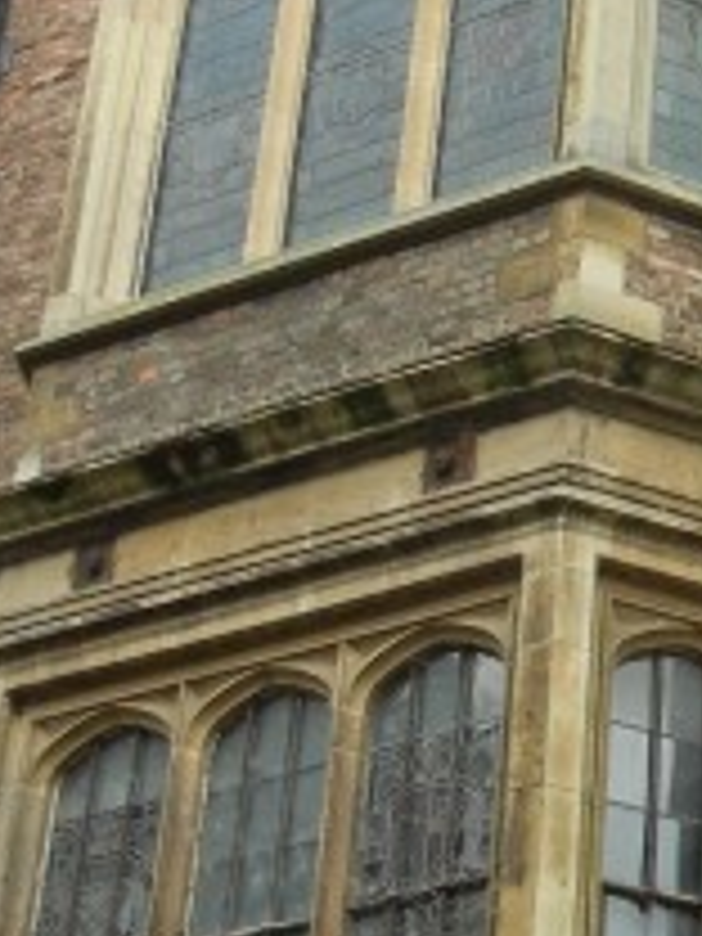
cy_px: 454
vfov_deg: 17.7
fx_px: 3001
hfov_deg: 12.9
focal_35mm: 111
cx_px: 909
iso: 160
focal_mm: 5.4
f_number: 3.5
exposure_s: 1/214
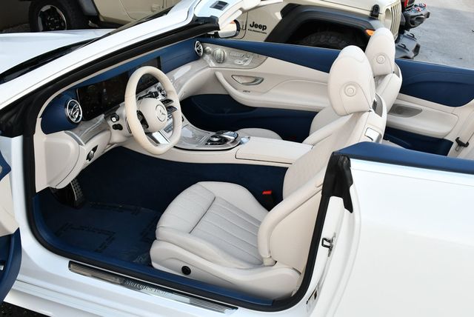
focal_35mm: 36
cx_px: 237
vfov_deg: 36.9
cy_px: 158
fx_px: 474
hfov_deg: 53.1
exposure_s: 1/250
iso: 250
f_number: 5.6
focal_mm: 18
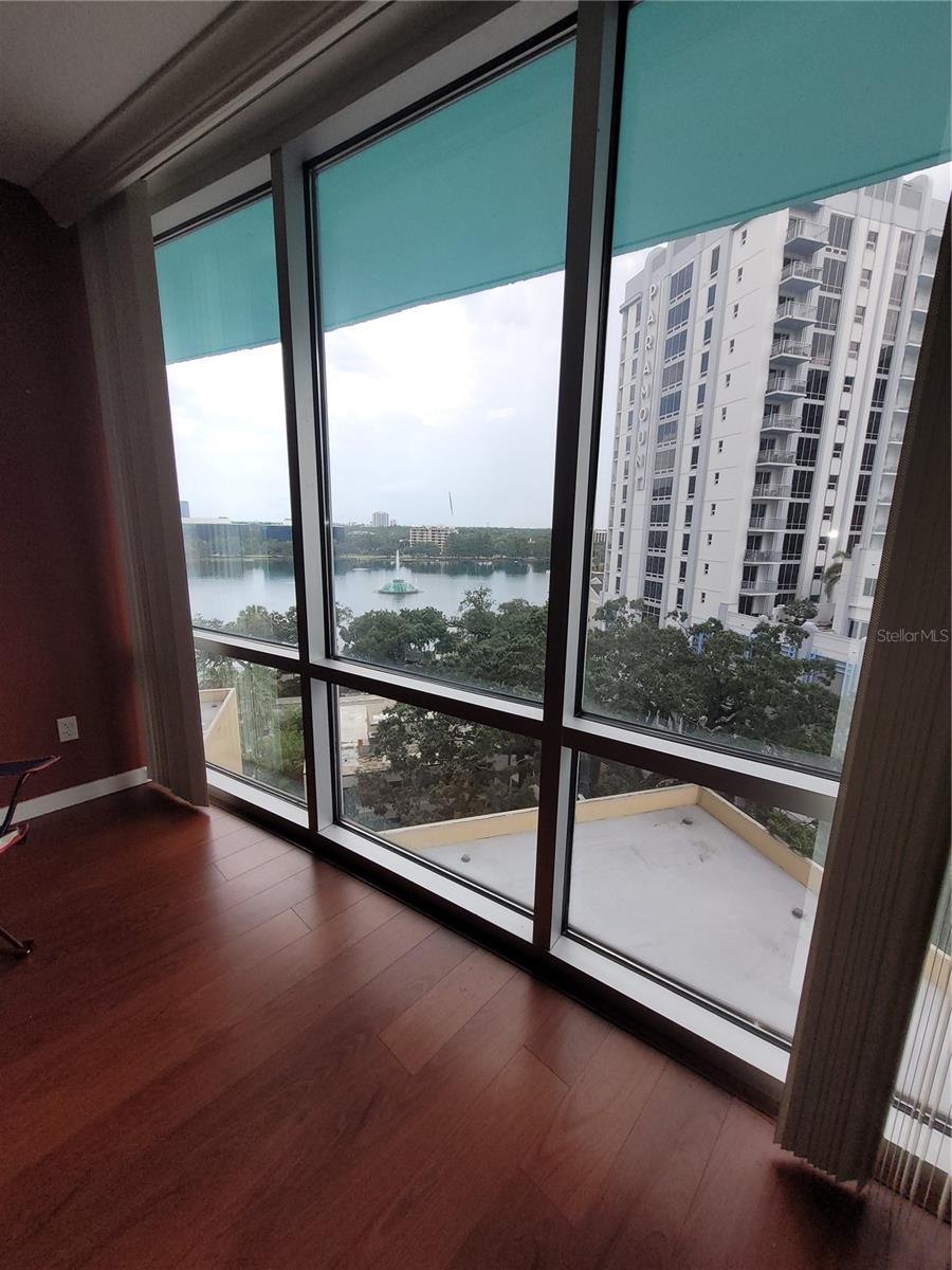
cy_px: 635
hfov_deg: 89.9
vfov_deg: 106.2
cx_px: 476
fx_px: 477
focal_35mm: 13
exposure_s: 1/128
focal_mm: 1.74
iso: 40
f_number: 2.2
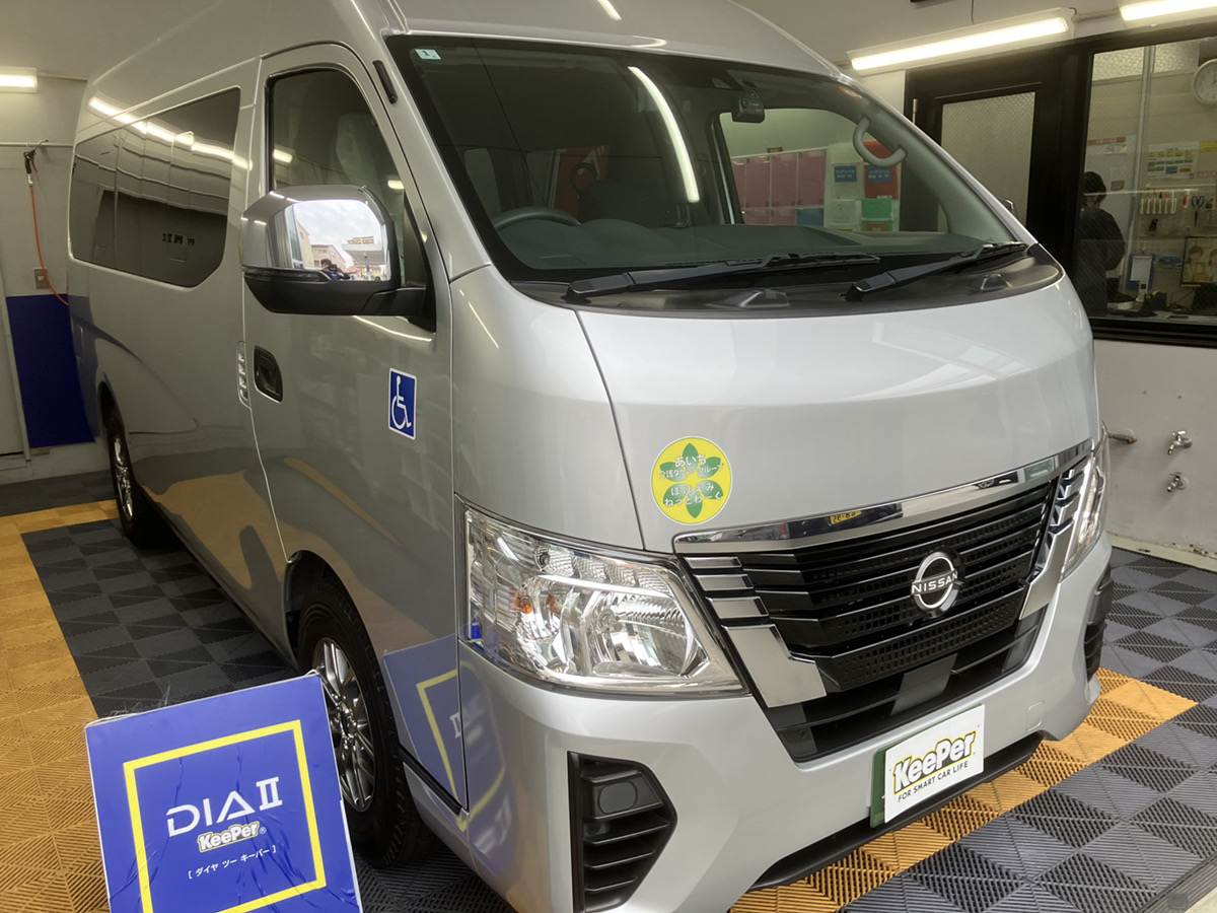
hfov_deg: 63.4
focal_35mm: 28
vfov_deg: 49.7
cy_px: 456
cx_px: 608
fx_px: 984
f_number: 1.8
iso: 25
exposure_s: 1/207
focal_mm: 3.99
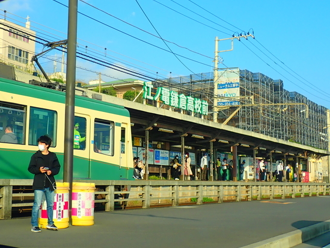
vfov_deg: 28.5
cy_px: 108
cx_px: 93
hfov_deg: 36.8
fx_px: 486
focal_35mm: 51
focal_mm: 6.42
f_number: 3.5
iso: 100
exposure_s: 1/640
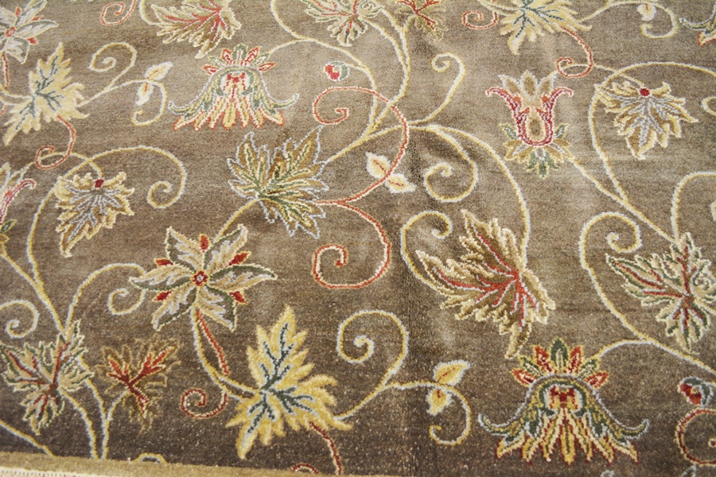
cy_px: 238
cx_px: 358
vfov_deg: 47.9
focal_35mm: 27
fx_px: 537
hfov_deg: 67.4
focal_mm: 18
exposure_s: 1/50
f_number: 3.5
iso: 800
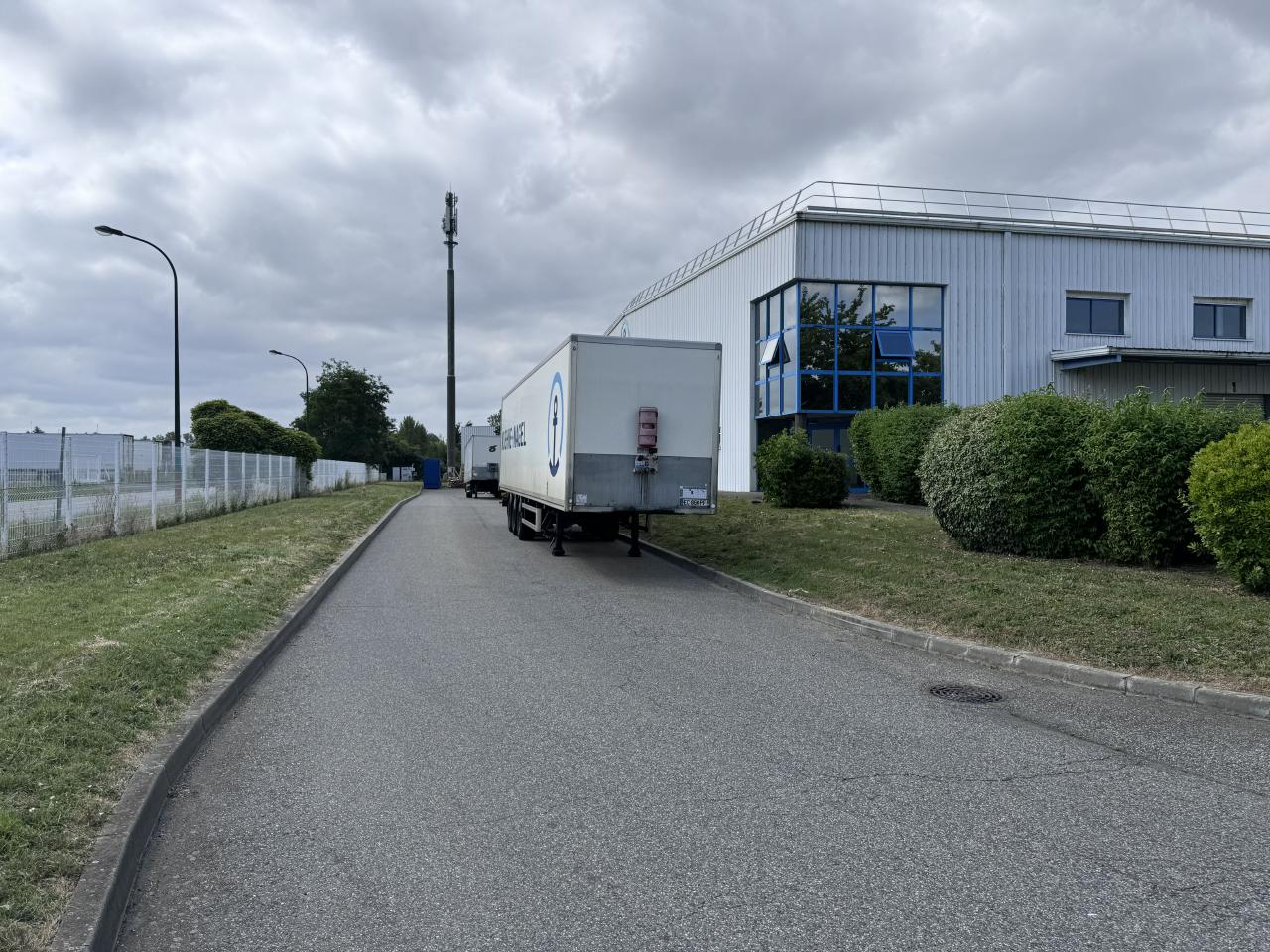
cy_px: 476
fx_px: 881
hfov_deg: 71.6
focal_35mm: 24
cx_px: 635
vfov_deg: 56.8
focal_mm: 6.76
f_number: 1.78
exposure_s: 1/5814
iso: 80
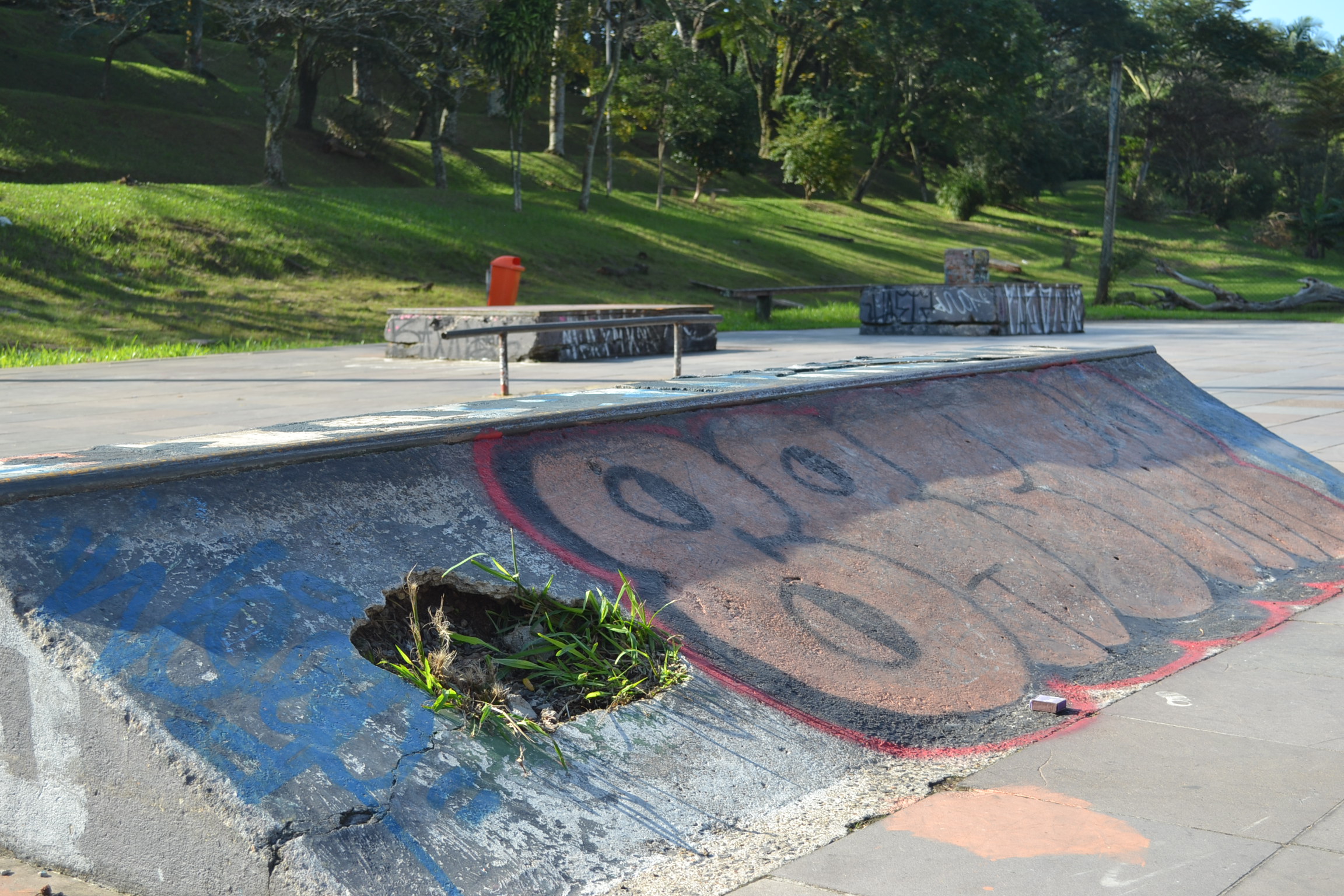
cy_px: 448
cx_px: 672
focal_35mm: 48
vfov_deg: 28.1
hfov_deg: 41.1
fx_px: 1792
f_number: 6.3
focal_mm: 32
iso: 100
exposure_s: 1/160
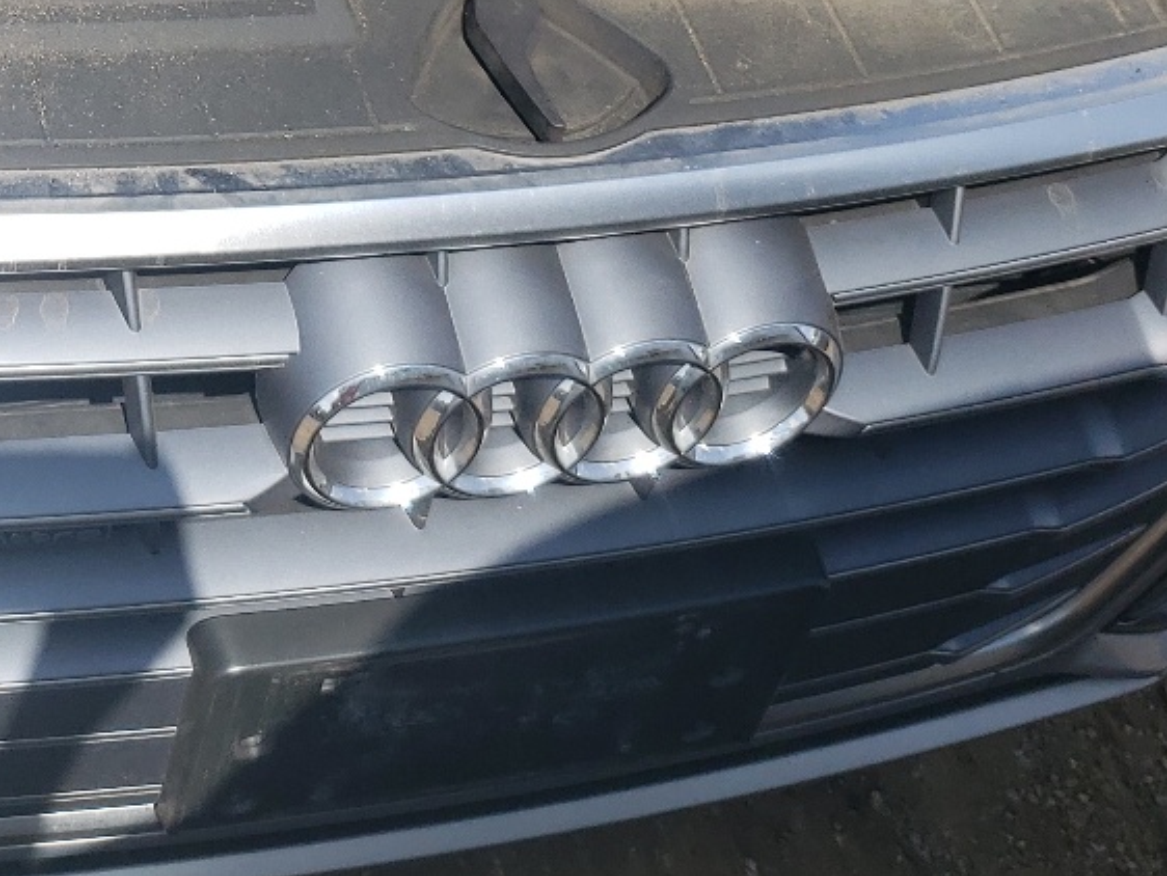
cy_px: 4
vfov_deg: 19.4
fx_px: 2496
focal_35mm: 74
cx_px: 75
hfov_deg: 25.4
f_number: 1.5
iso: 50
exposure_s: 1/2500
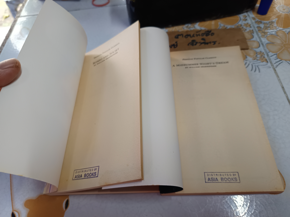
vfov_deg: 56.8
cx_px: 145
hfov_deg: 71.6
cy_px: 108
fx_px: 201
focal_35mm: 24
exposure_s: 1/50
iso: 707
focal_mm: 5.31
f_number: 1.7
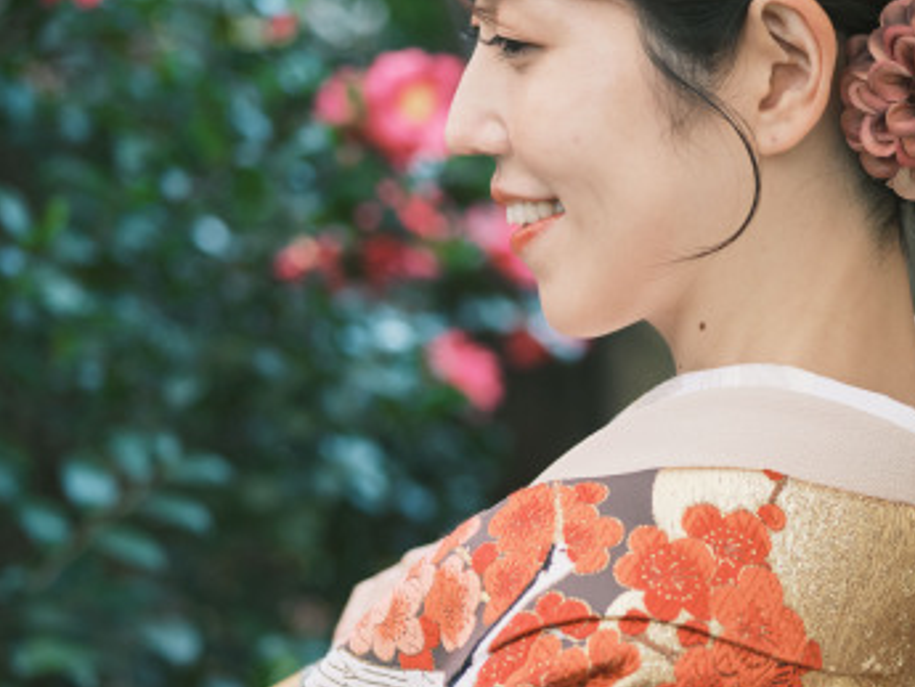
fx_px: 3067
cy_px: 316
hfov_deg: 16.9
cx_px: 591
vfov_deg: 12.8
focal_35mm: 116
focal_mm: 63
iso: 640
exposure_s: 1/80
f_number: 2.8
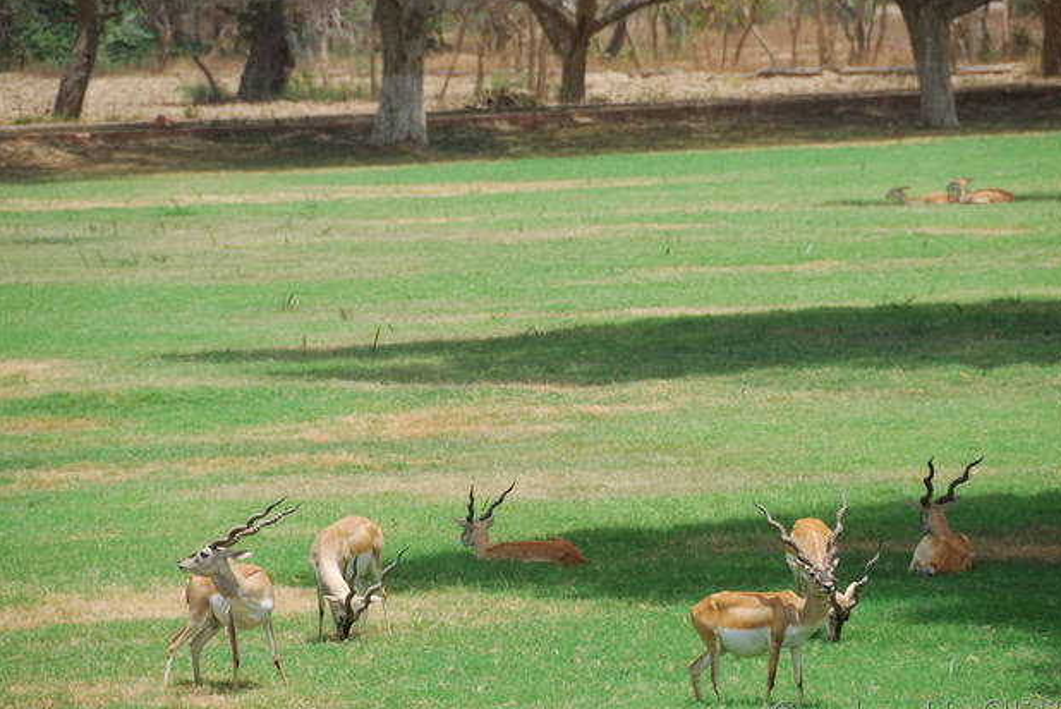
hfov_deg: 6.1
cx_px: 572
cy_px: 355
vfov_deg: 4.0
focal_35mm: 340
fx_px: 10027
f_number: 6.3
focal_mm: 200
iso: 100
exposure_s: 1/250
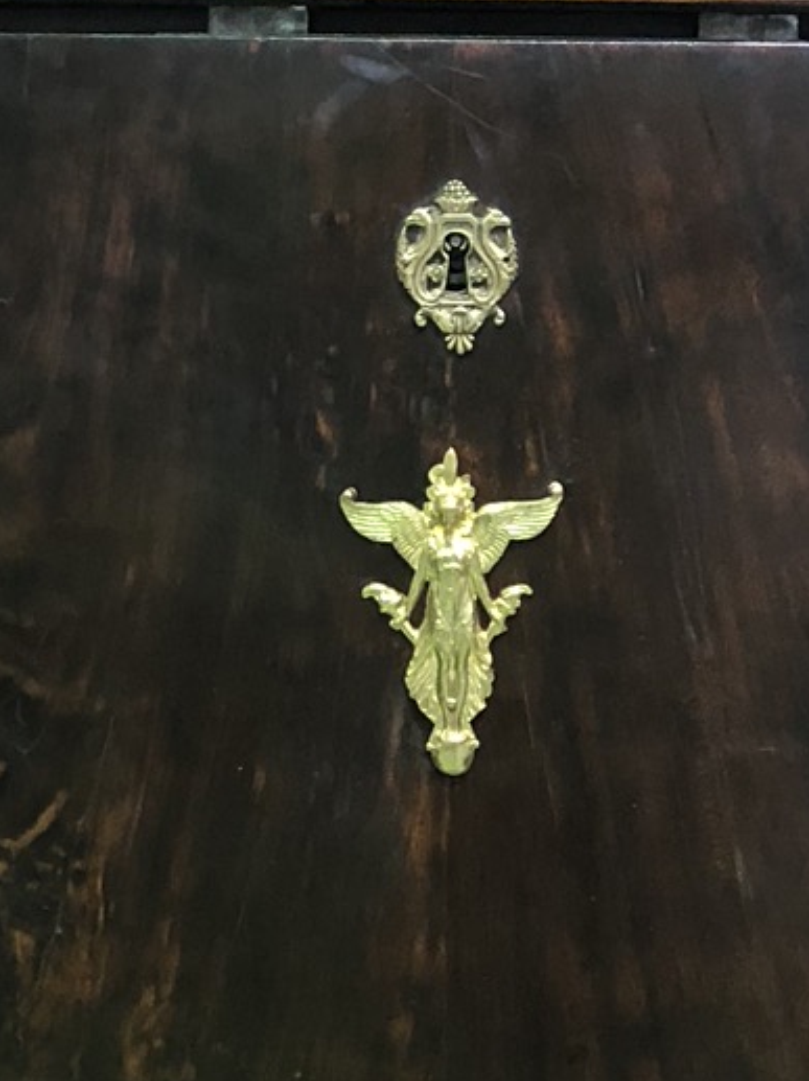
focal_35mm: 111
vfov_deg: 17.2
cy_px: 1190
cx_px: 449
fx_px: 3463
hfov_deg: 13.3
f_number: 1.8
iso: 100
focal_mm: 3.99
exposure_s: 1/11
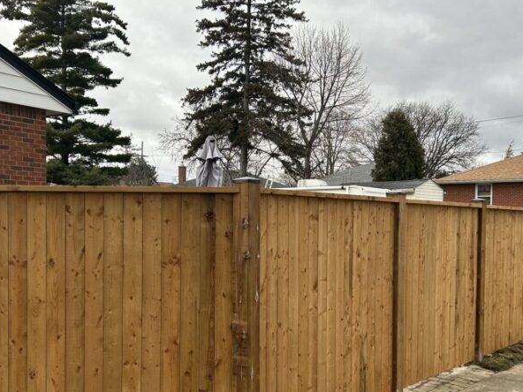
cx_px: 231
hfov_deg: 42.0
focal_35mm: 45
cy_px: 249
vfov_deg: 32.0
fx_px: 680
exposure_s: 1/614
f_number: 1.5
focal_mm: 5.7
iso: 50
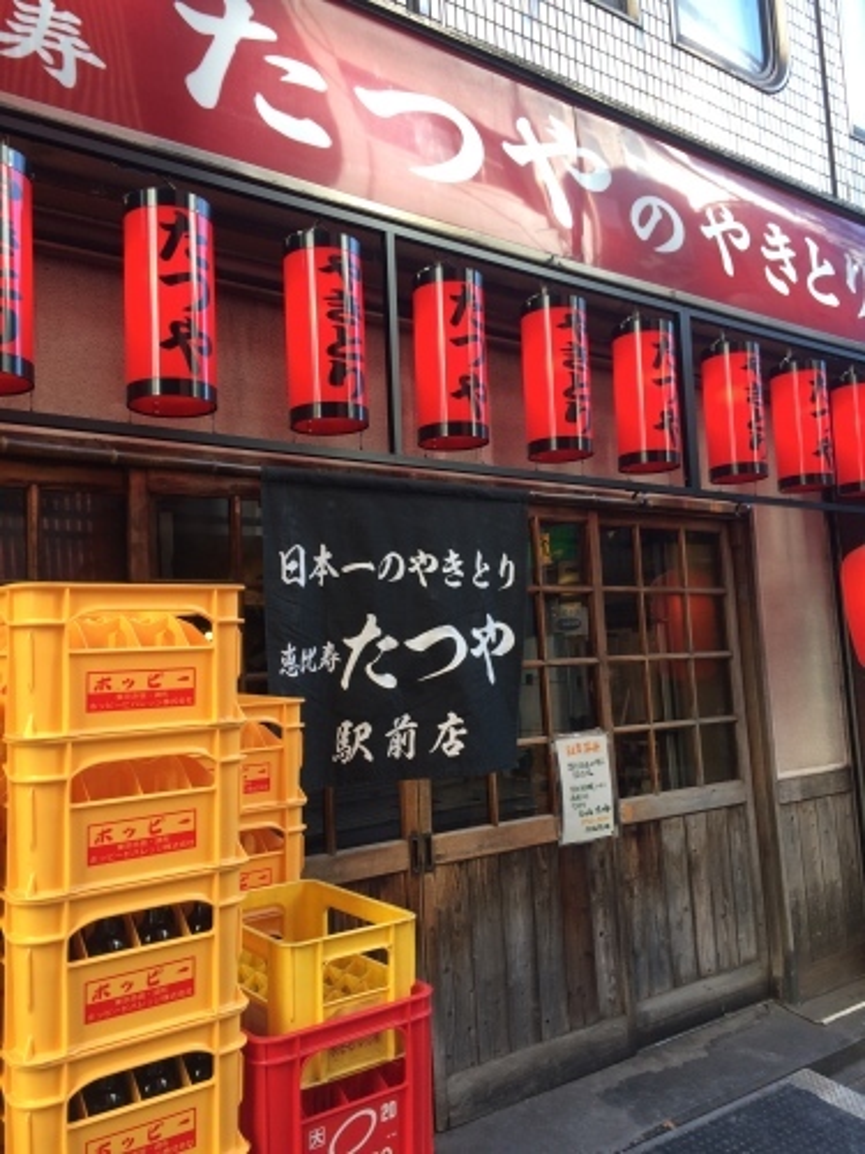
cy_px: 577
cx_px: 432
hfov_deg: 48.2
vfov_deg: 61.7
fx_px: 966
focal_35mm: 29
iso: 40
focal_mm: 4.15
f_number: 2.2
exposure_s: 1/120
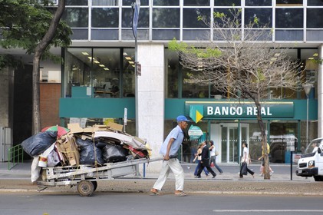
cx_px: 162
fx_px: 834
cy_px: 108
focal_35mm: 93
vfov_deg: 14.7
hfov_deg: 21.9
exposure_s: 1/160
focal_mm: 62
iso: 100
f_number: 3
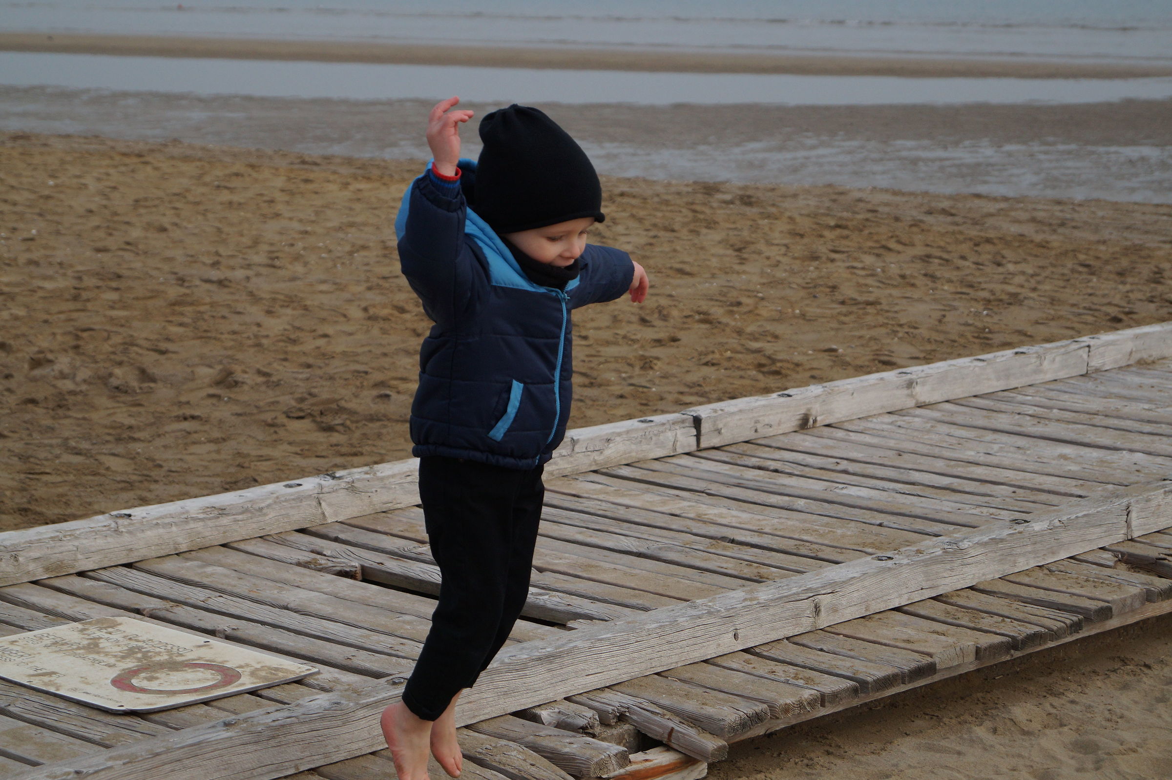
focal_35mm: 82
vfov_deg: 16.5
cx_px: 586
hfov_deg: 24.6
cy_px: 390
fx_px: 2685
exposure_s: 1/1600
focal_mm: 55
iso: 400
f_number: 5.6
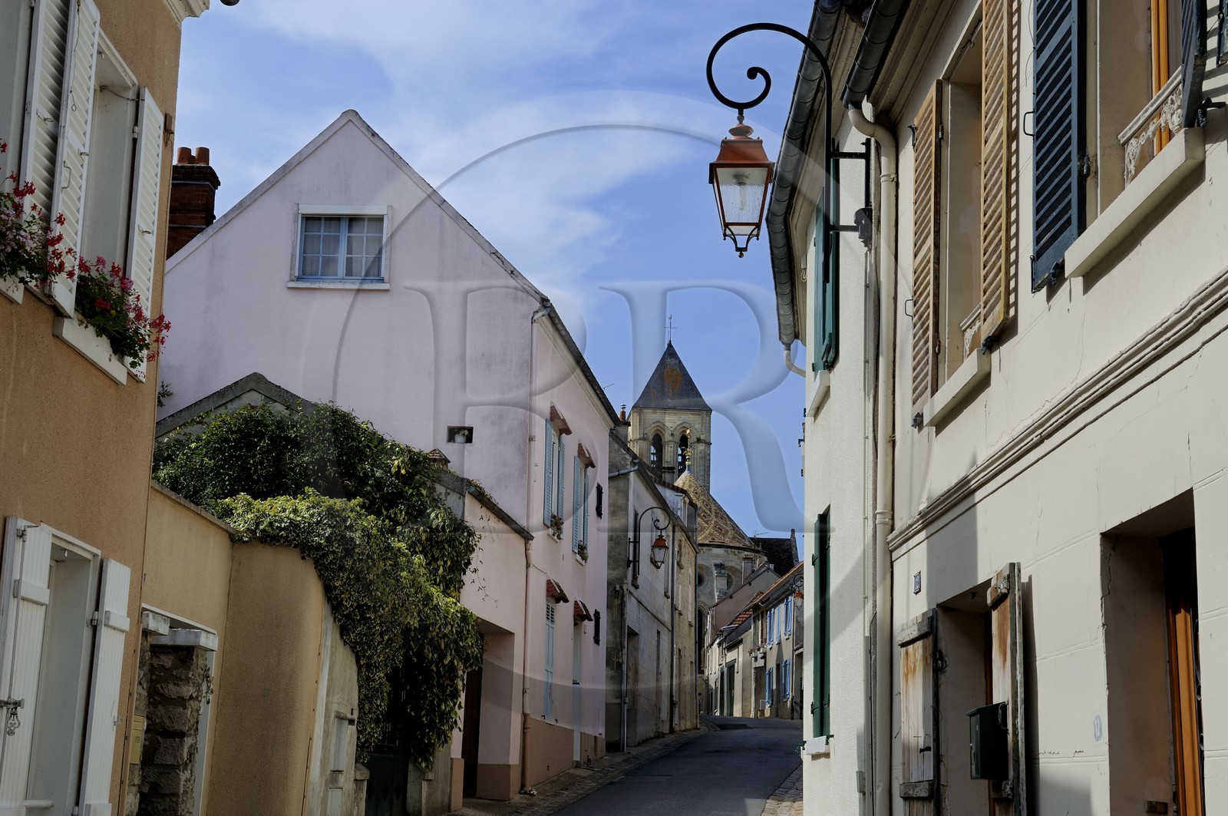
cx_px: 614
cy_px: 408
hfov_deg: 39.6
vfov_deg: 26.9
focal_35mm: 50
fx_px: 1704
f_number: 14
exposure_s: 1/160
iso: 200
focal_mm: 50
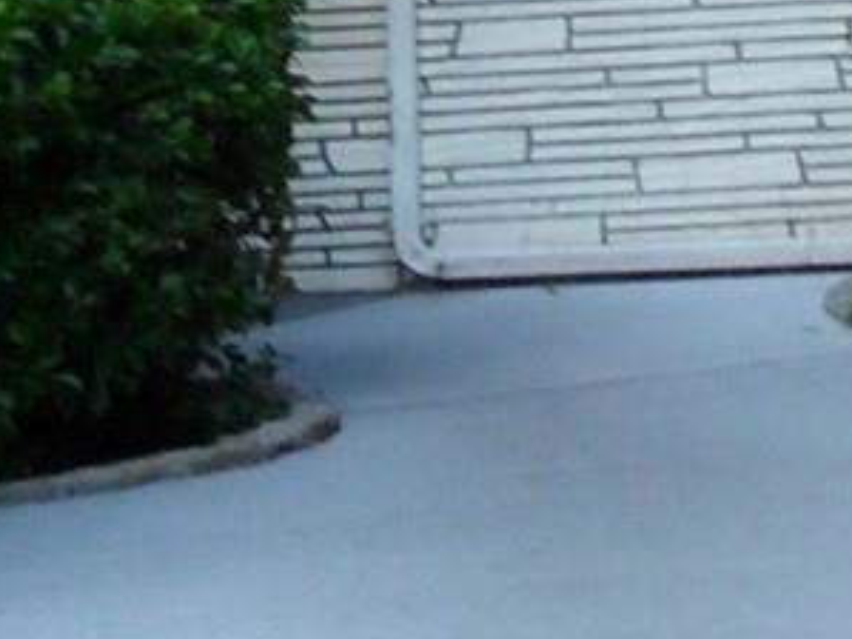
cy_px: -864
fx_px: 4552
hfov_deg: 9.8
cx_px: 1807
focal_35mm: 185
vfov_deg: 7.5
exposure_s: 1/45
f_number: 3.5
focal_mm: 4.9
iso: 100
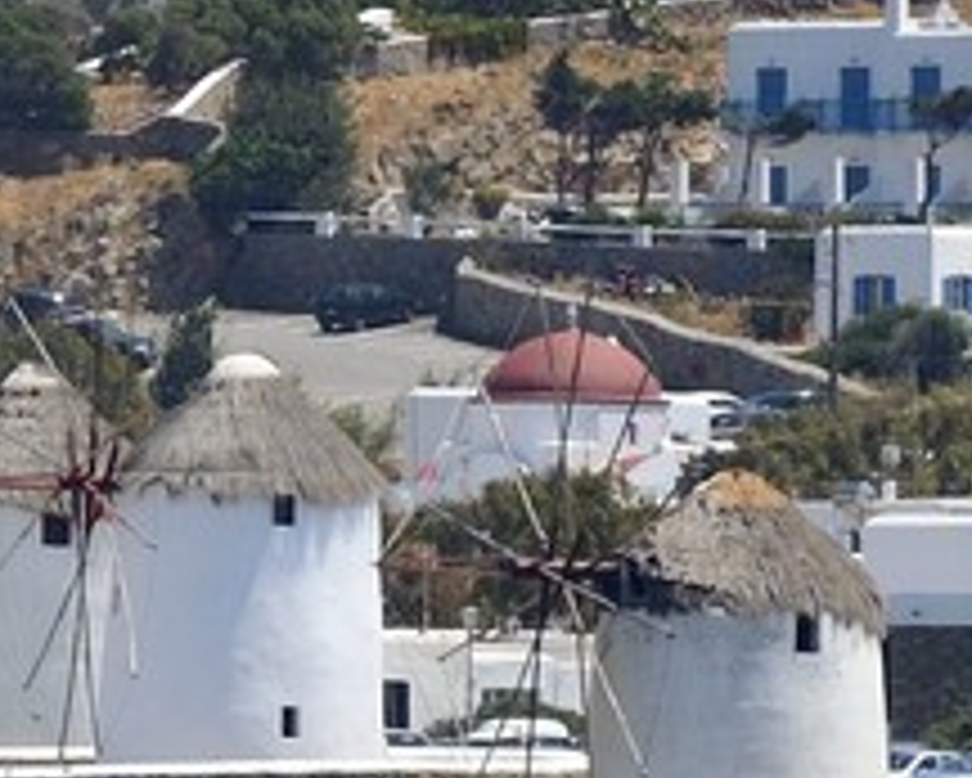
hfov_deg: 1.4
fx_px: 39947
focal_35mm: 1388
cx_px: -2110
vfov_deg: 1.1
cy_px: -18
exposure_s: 1/320
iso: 200
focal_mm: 200
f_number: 11
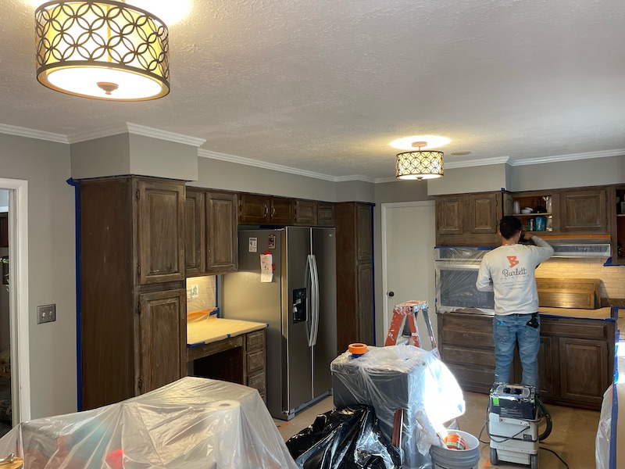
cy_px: 234
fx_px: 469
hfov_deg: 67.3
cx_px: 312
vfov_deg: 53.1
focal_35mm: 26
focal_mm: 5.1
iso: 160
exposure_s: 1/60
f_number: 1.6
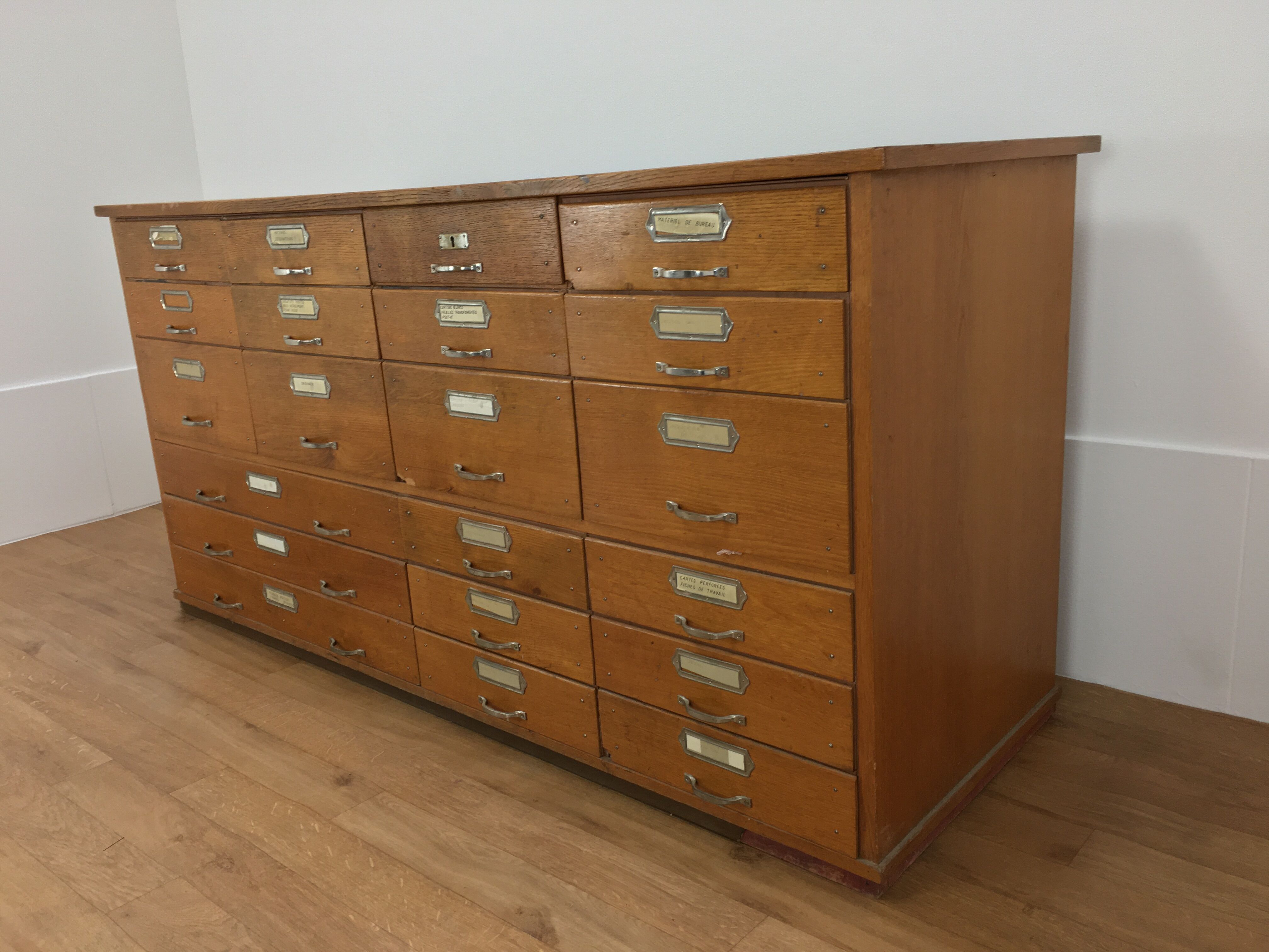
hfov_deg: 61.7
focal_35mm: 29
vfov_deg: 48.2
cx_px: 634
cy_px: 476
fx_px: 1063
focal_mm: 4.15
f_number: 2.2
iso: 40
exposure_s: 1/33
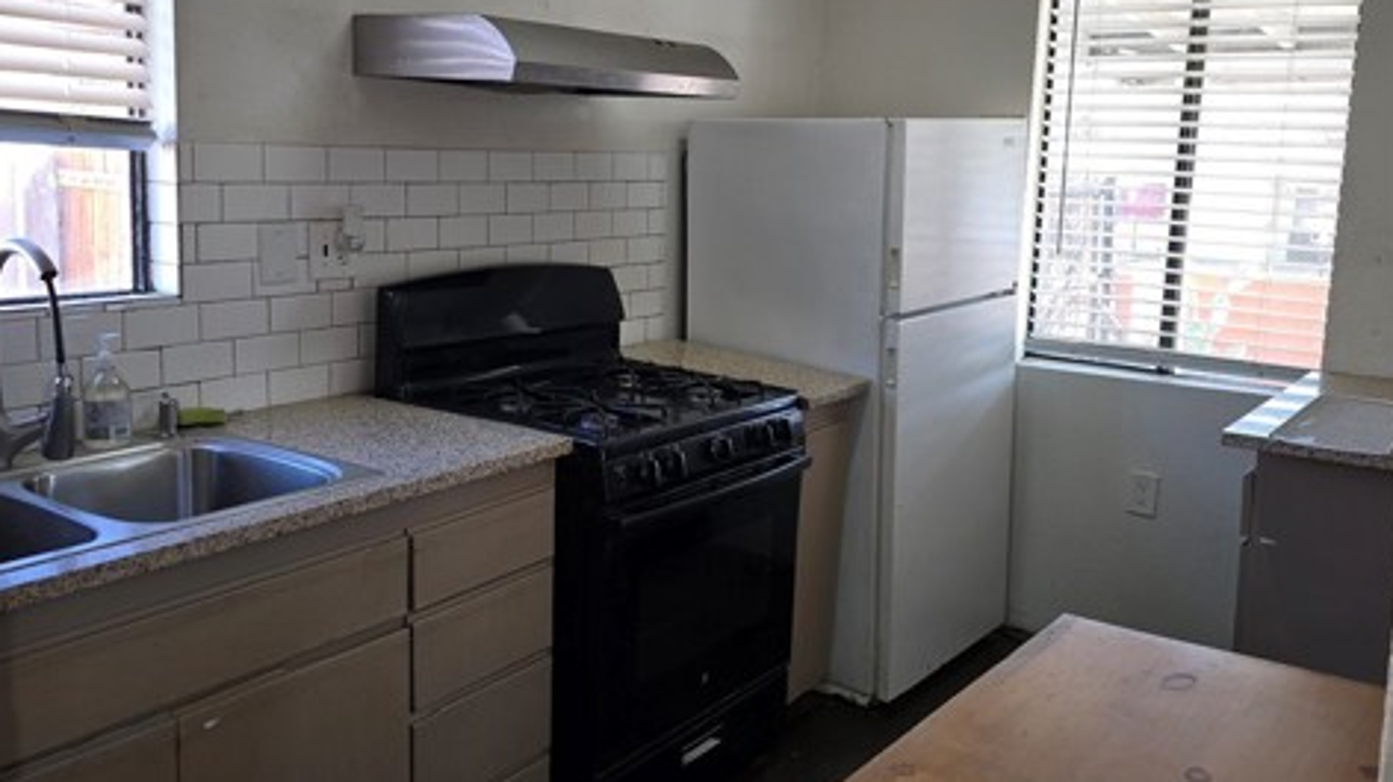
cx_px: 696
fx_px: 1255
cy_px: 339
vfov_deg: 34.6
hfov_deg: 58.0
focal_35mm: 34
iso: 40
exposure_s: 1/60
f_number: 1.7
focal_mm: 6.3
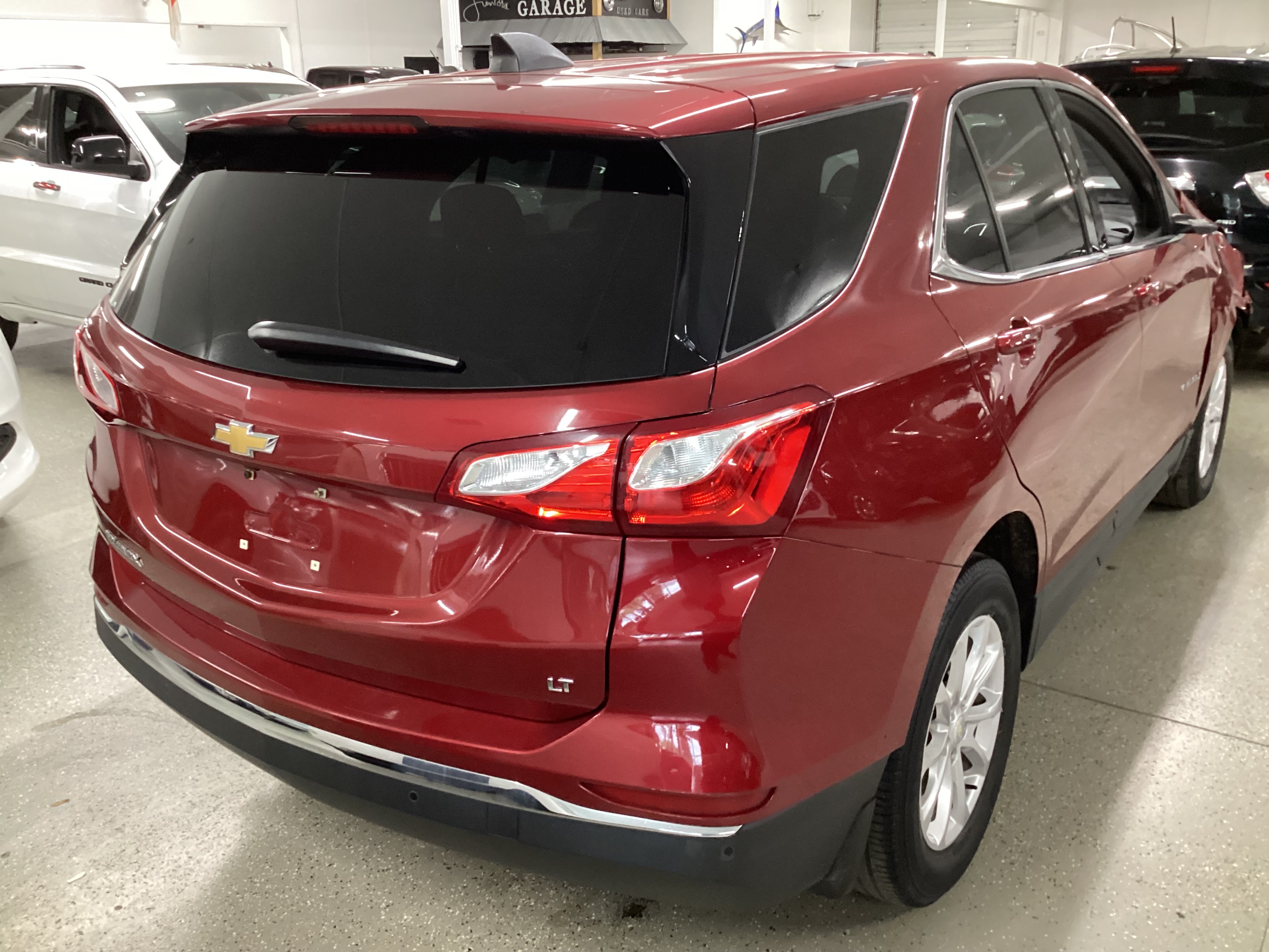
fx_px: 1136
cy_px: 476
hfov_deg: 58.4
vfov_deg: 45.4
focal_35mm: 31
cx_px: 634
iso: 400
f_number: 2.4
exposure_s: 1/30
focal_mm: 3.3
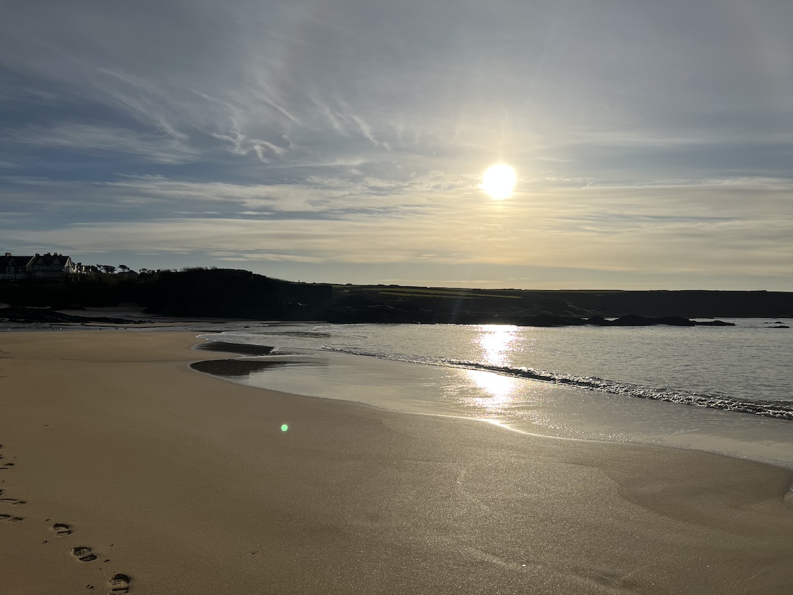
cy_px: 298
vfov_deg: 53.1
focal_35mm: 26
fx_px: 596
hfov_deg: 67.3
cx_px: 396
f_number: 1.5
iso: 32
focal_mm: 5.7
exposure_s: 1/19231
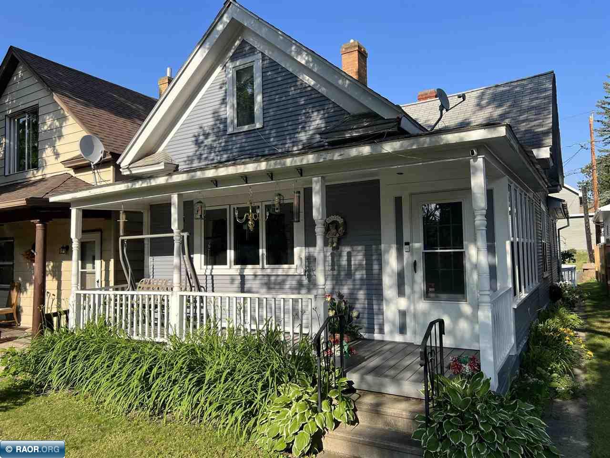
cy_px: 229
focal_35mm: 26
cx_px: 305
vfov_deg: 53.1
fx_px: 458
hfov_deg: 67.3
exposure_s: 1/2208
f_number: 1.5
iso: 50
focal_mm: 5.7
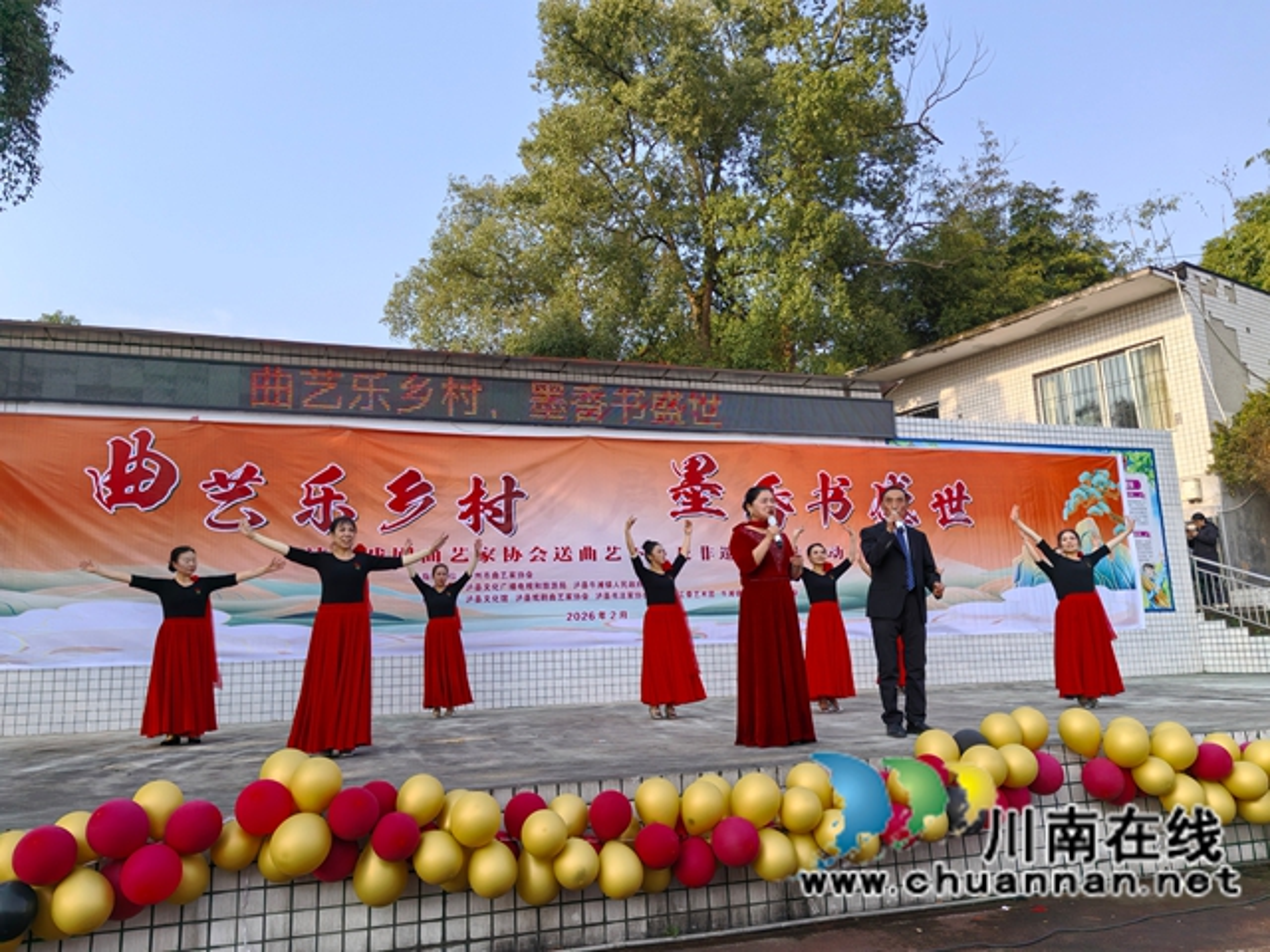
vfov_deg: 51.4
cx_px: 635
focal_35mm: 27
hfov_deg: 65.3
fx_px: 991
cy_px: 476
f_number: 1.9
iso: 50
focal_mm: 5.52
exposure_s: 1/1776
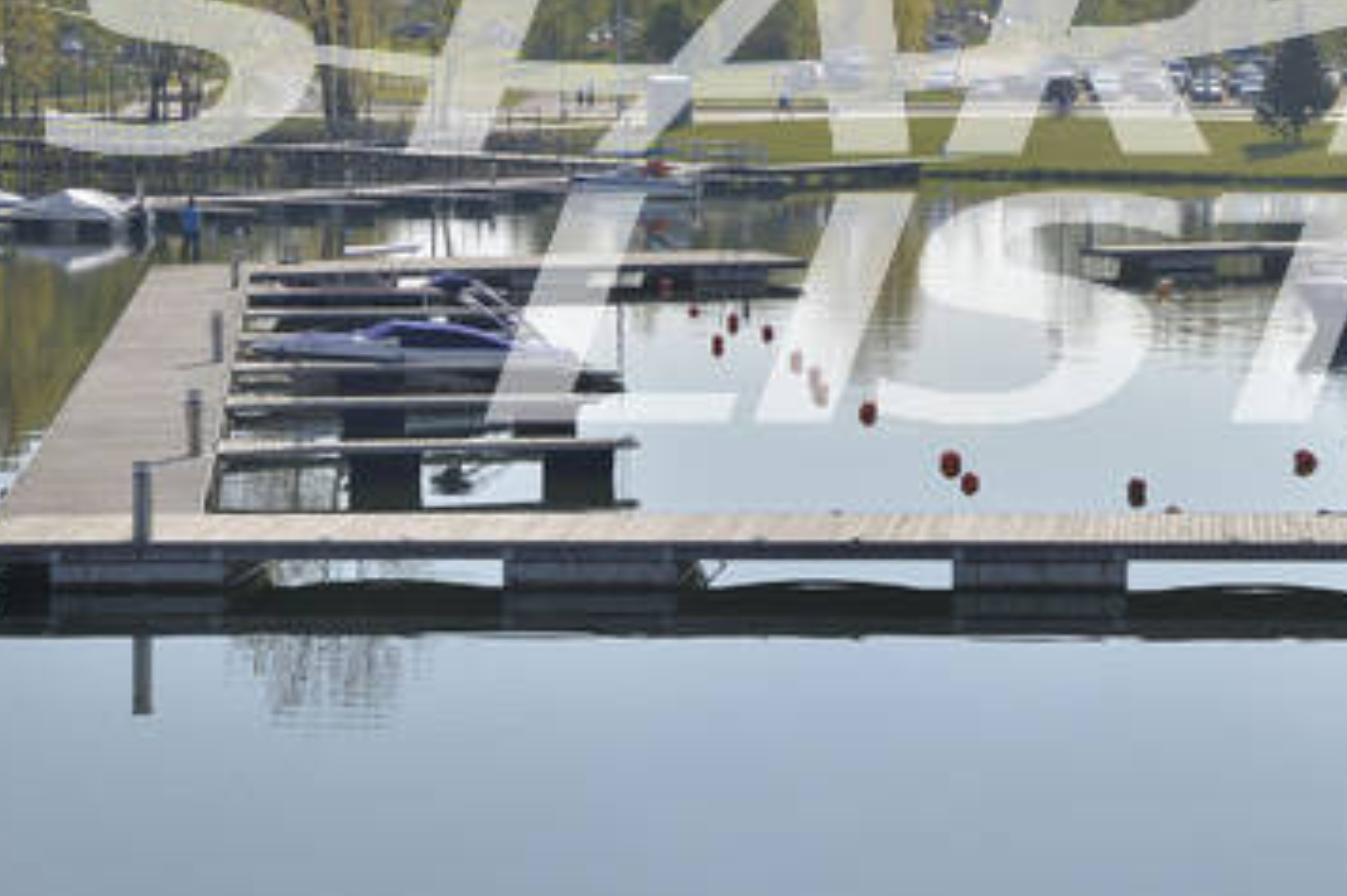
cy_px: 127
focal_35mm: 99
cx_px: 1041
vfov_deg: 13.7
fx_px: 3702
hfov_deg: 20.4
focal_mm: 55
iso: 200
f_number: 8
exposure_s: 1/1250
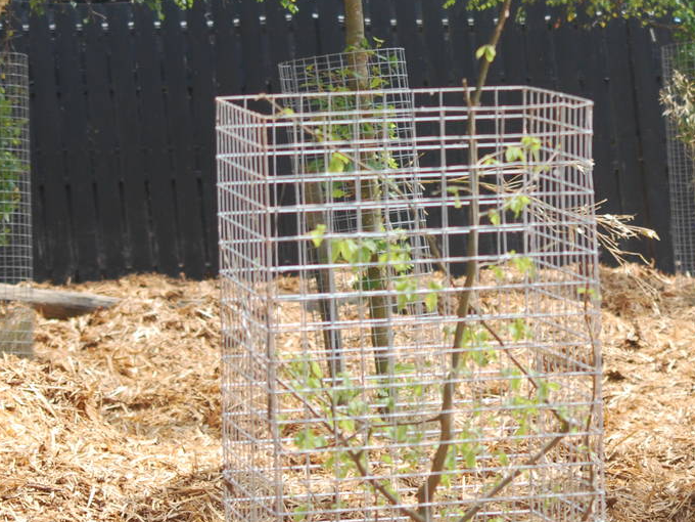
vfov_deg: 6.2
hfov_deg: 8.3
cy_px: 142
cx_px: 577
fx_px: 4778
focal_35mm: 238
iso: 200
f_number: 5.6
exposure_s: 1/500
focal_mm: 70
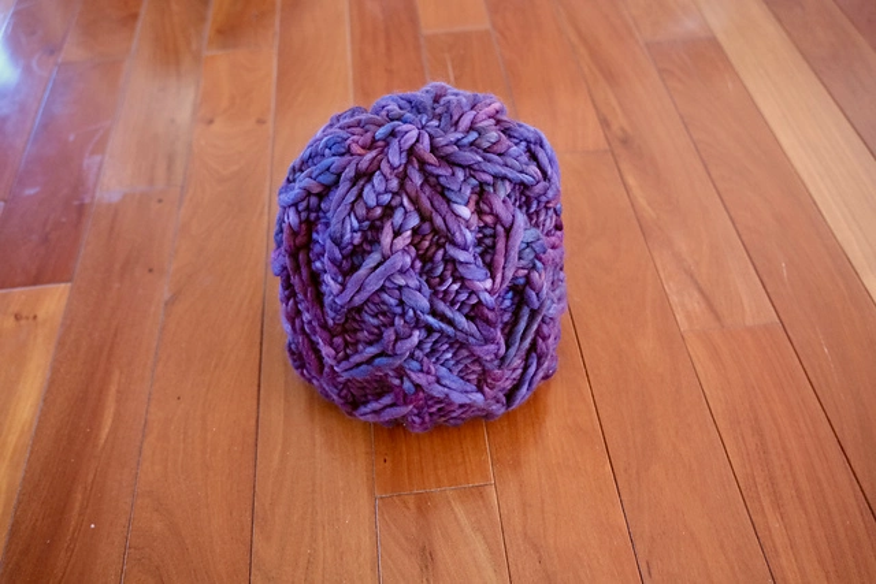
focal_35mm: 29
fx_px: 706
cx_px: 438
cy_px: 292
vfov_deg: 45.0
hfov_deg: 63.6
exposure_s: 1/100
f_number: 4
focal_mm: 19.2
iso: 2000
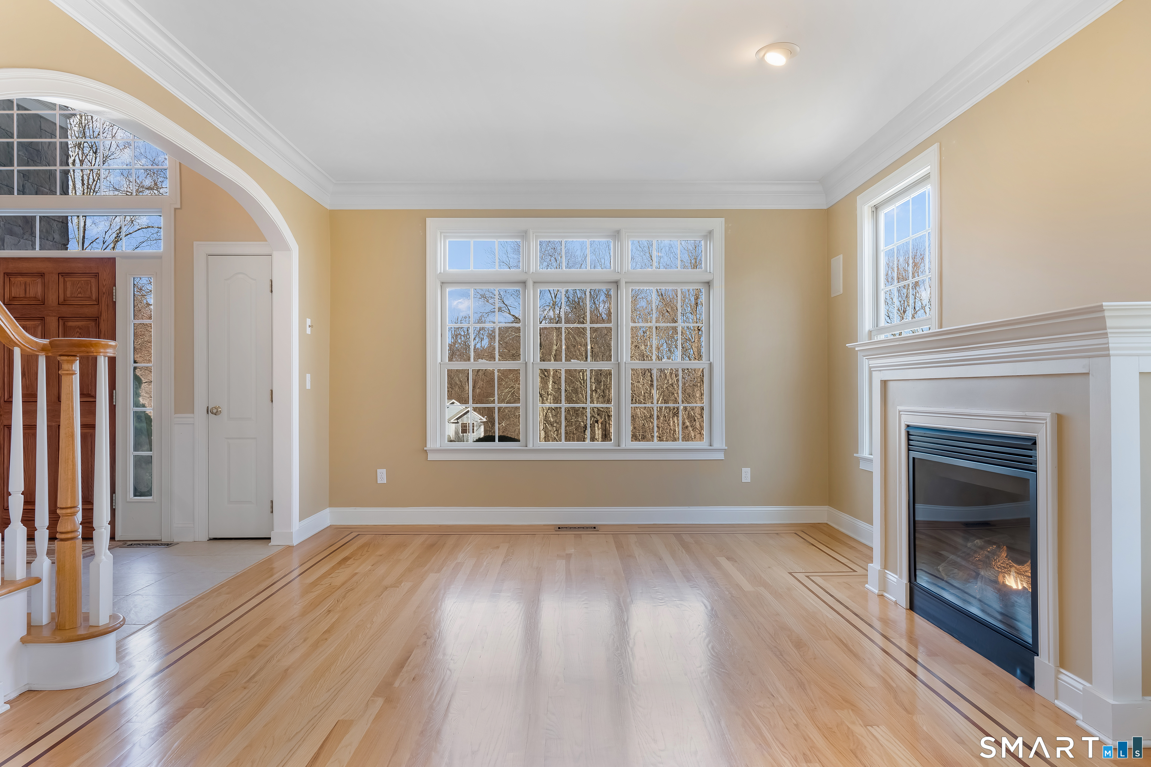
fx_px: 703
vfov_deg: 57.2
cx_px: 576
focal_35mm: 22
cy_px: 384
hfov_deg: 78.6
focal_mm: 22
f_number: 7.1
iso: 100
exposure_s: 1/4
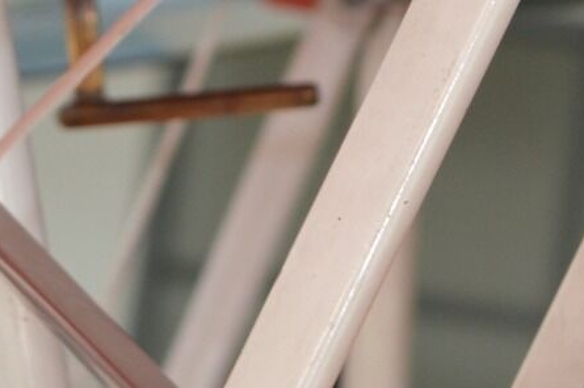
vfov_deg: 1.7
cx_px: 160
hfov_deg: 2.5
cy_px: -259
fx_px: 13438
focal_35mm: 829
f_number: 4.8
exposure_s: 1/60
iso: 400
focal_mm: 120
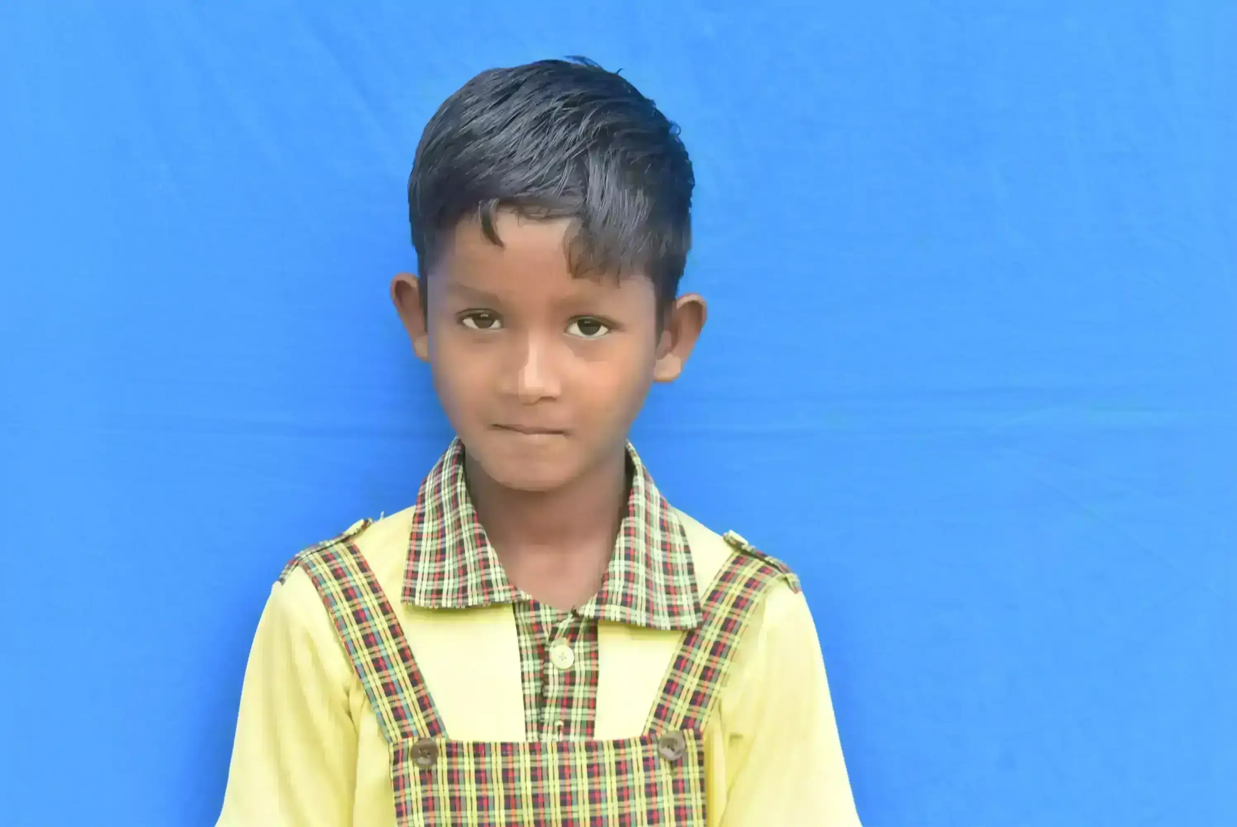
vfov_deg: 16.6
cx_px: 618
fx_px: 2837
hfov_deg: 24.6
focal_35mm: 82
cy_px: 414
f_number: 7.1
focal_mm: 55
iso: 500
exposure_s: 1/60
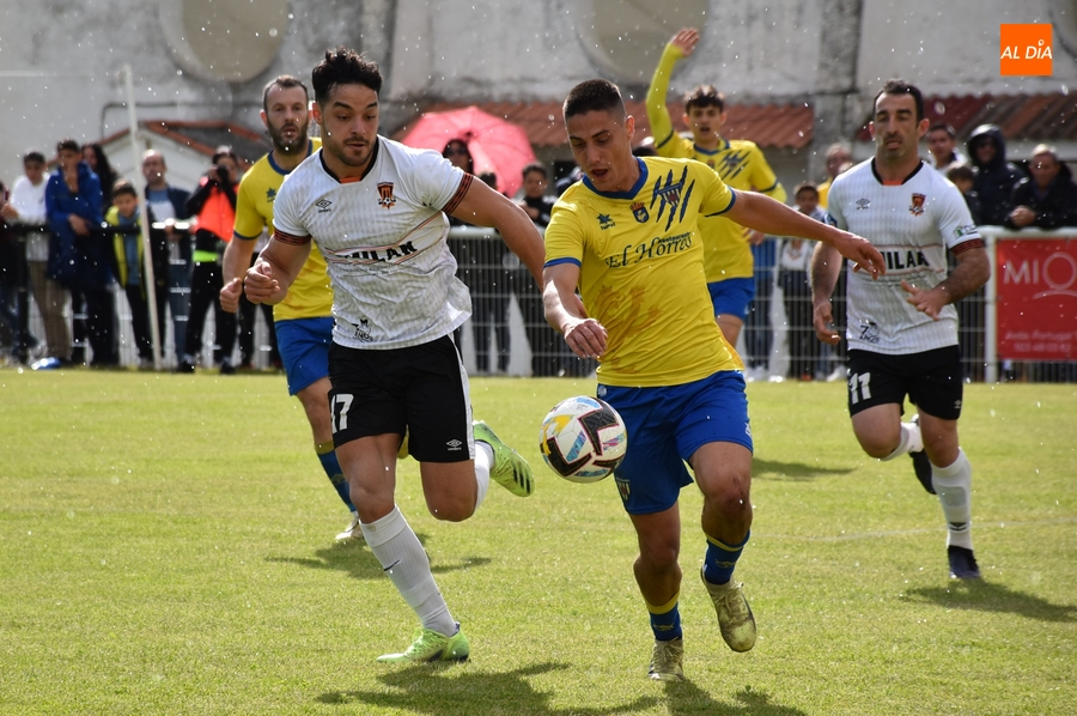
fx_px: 6276
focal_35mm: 210
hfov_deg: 9.8
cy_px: 358
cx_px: 538
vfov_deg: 6.5
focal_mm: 140
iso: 400
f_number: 5.6
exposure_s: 1/1600
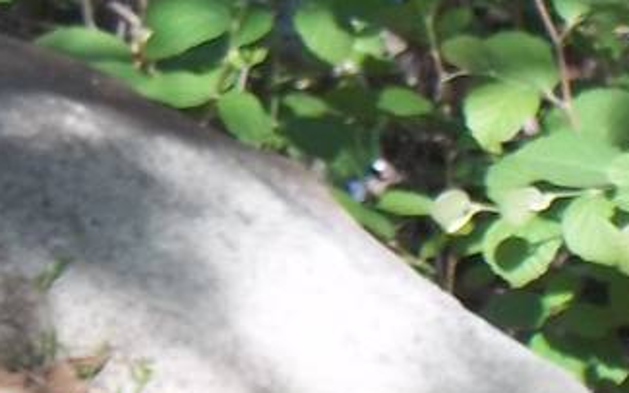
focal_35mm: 563
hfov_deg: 3.7
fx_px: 9649
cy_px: -124
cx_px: -565
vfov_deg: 2.3
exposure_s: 1/125
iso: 80
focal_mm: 19.5
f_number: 5.6
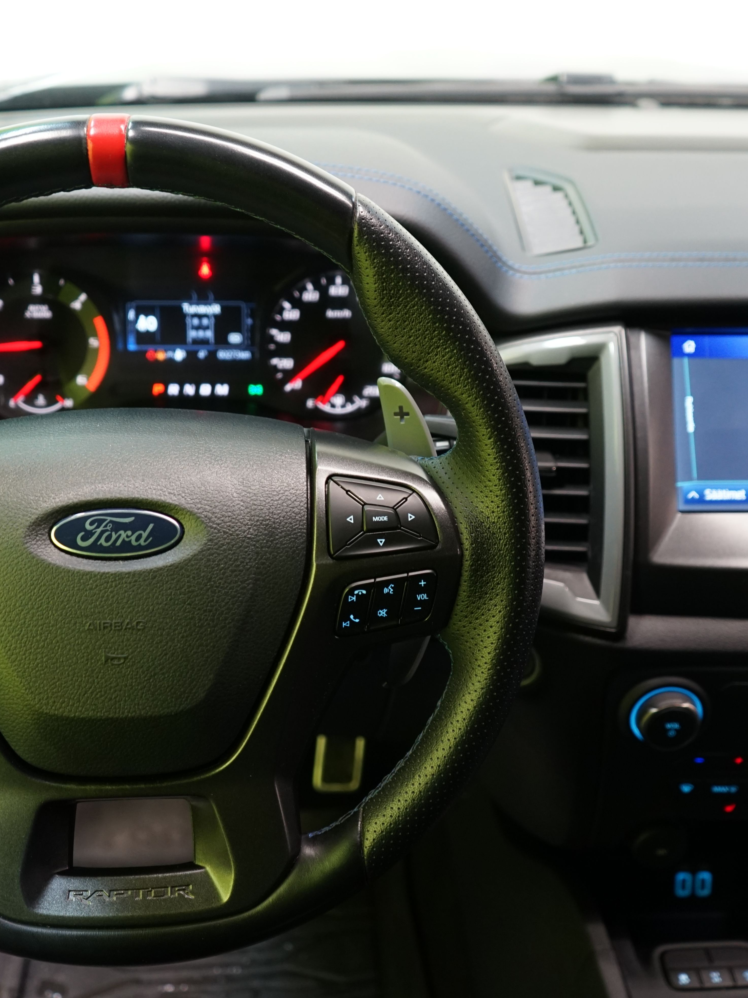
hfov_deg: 35.1
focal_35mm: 41
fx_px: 1181
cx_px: 379
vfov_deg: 45.8
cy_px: 500
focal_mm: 28
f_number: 3.5
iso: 1000
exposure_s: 1/30
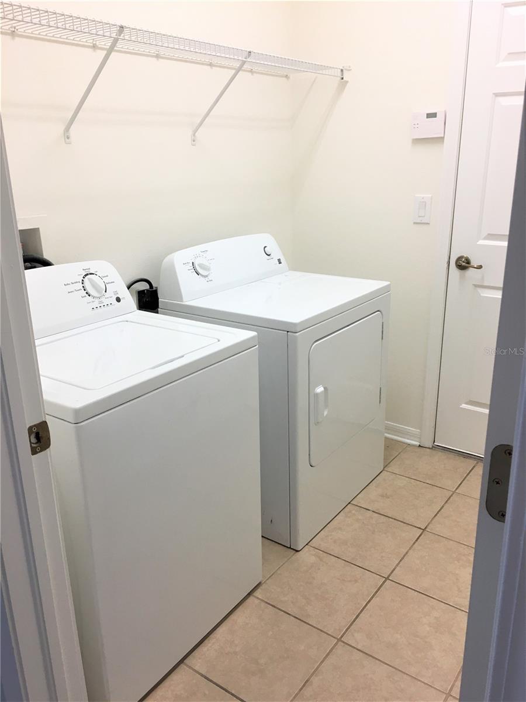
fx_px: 588
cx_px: 263
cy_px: 351
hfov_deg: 48.2
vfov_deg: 61.7
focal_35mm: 29
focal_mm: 4.15
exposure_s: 1/30
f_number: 2.2
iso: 32
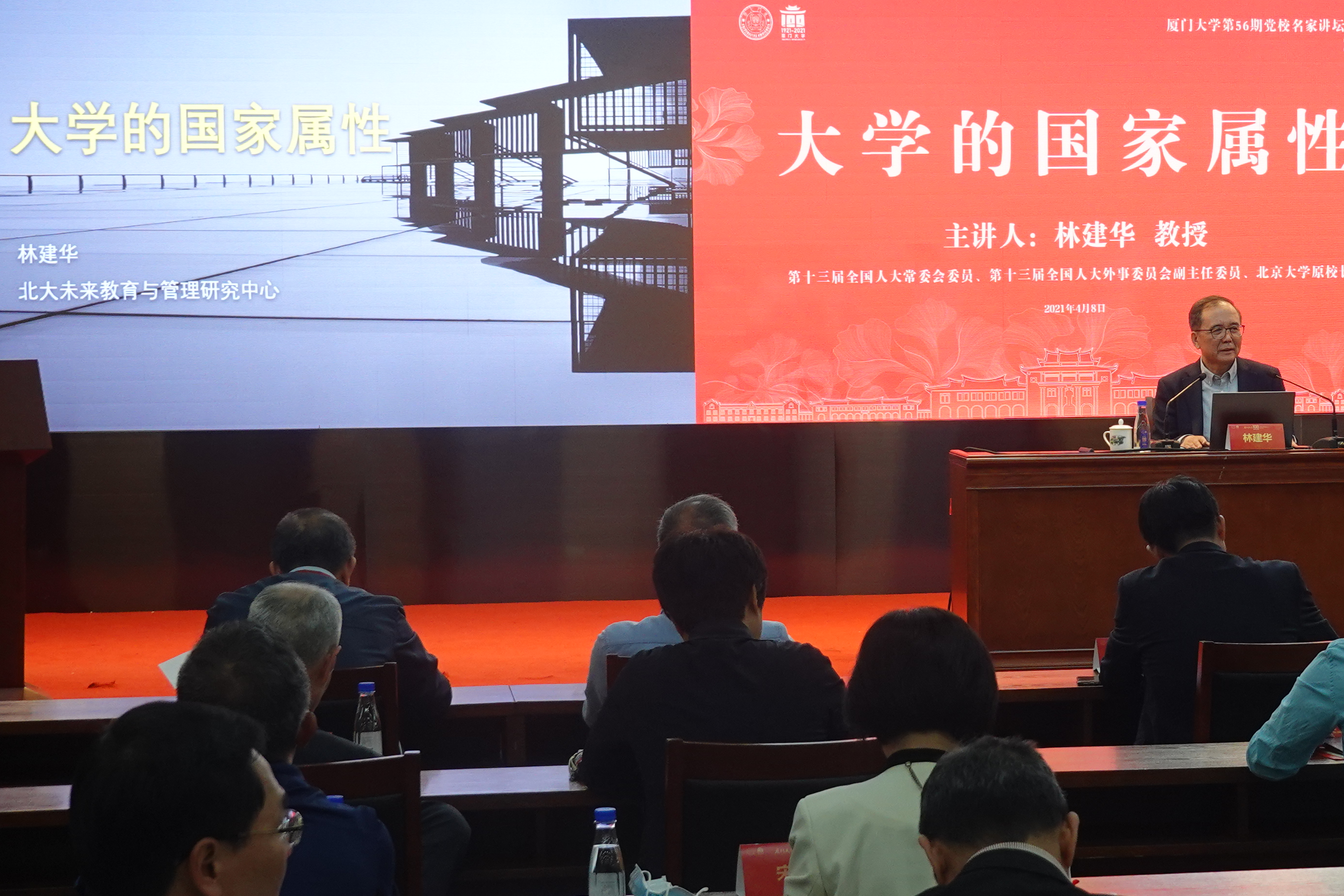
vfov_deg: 12.8
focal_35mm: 107
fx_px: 3994
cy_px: 462
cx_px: 1149
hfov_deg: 18.8
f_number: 4
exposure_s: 1/60
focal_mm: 19.84
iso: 400
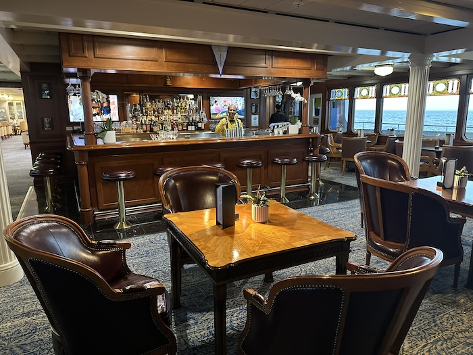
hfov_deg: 71.6
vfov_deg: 56.8
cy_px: 178
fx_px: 328
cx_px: 236
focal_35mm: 24
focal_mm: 6.86
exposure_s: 1/40
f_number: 1.78
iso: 800
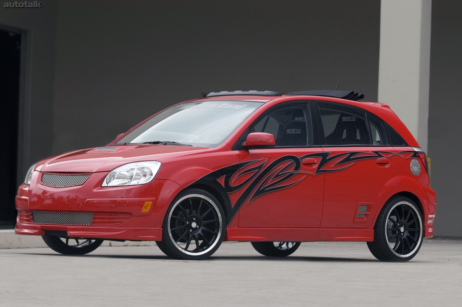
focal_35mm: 168
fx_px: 2154
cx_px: 231
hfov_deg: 12.2
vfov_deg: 8.2
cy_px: 154
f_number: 4.5
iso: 200
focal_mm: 112
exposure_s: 1/125
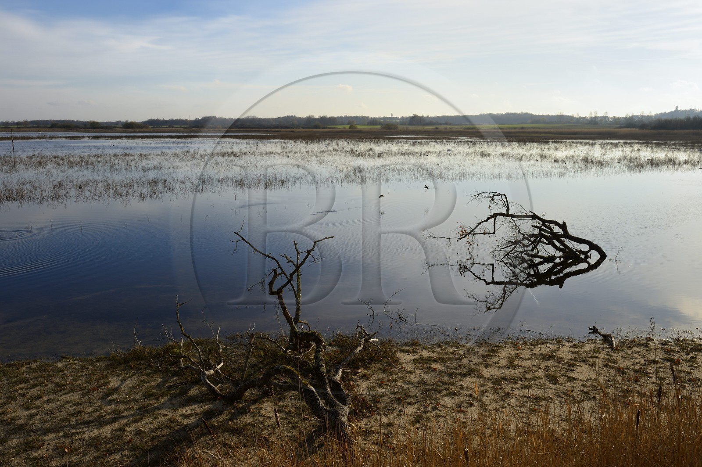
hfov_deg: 58.8
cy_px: 234
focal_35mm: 32
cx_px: 351
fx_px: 623
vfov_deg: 41.0
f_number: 10
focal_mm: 32
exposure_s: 1/400
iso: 200
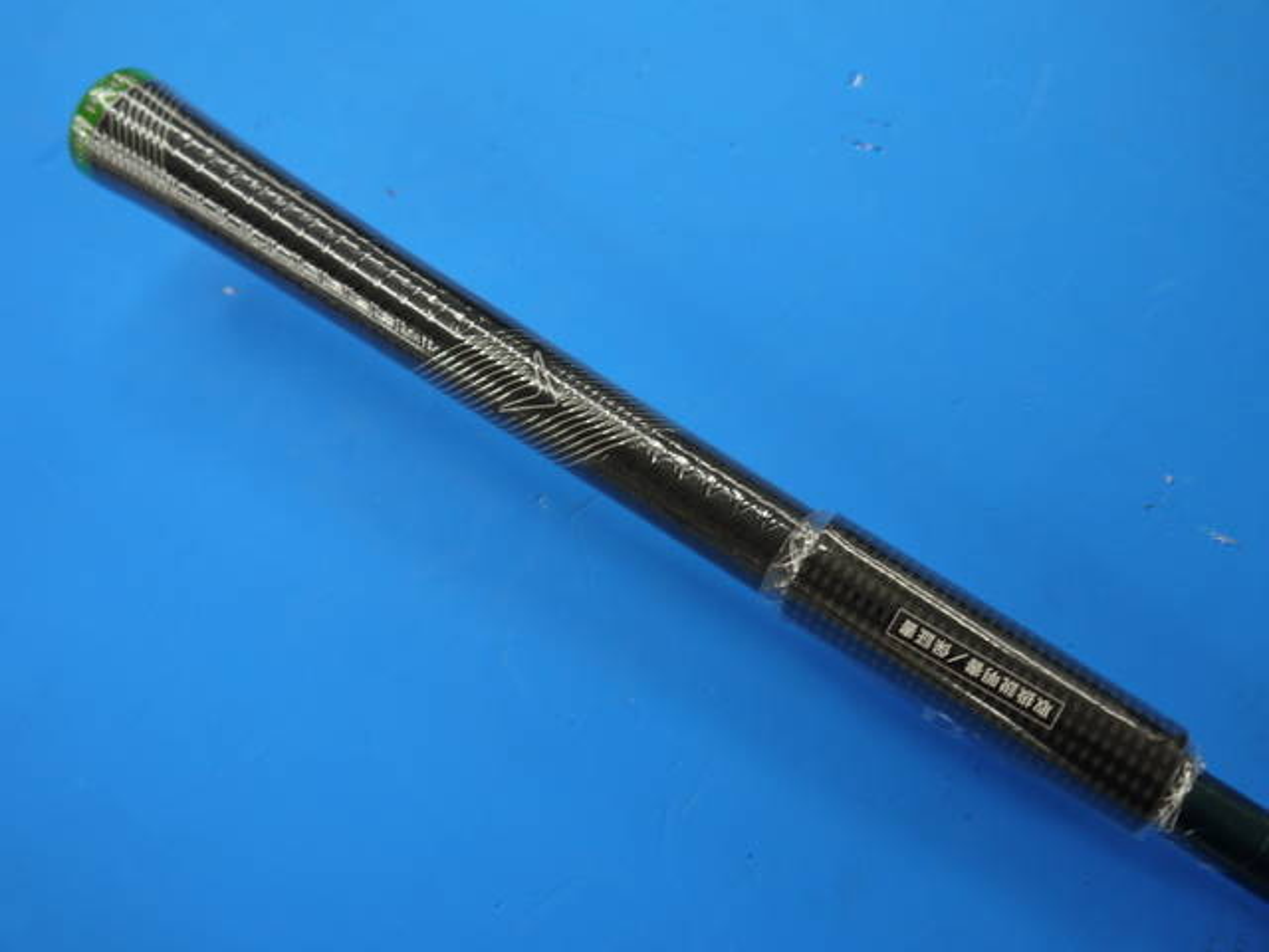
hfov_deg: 49.0
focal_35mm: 38
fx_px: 1393
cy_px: 476
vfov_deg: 37.7
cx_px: 634
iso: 160
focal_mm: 19
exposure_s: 1/80
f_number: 4.2
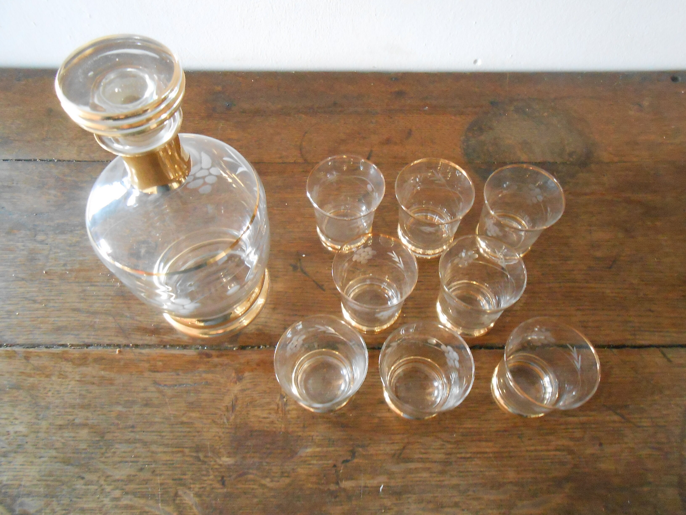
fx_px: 515
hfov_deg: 67.3
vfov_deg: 53.1
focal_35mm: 26
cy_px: 258
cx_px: 343
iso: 800
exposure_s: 1/8
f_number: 3.5
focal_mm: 4.6
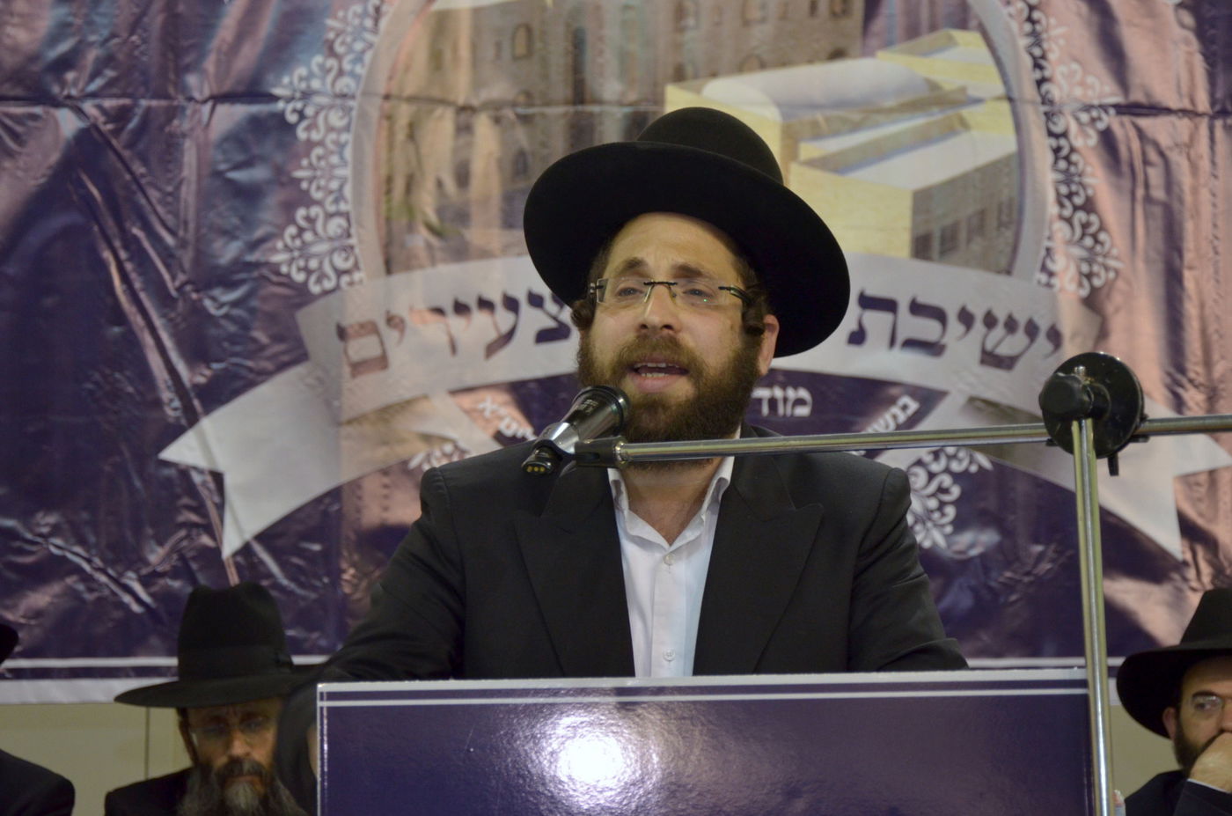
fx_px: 3176
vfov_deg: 14.6
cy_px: 408
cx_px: 616
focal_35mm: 93
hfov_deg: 22.0
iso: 1000
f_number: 6.3
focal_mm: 62
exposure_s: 1/30
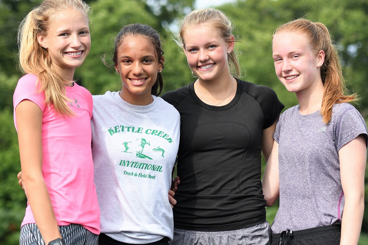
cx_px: 186
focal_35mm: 125
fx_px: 1277
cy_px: 134
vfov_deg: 11.0
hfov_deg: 16.4
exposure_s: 1/1000
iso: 110
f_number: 2.8
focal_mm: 70
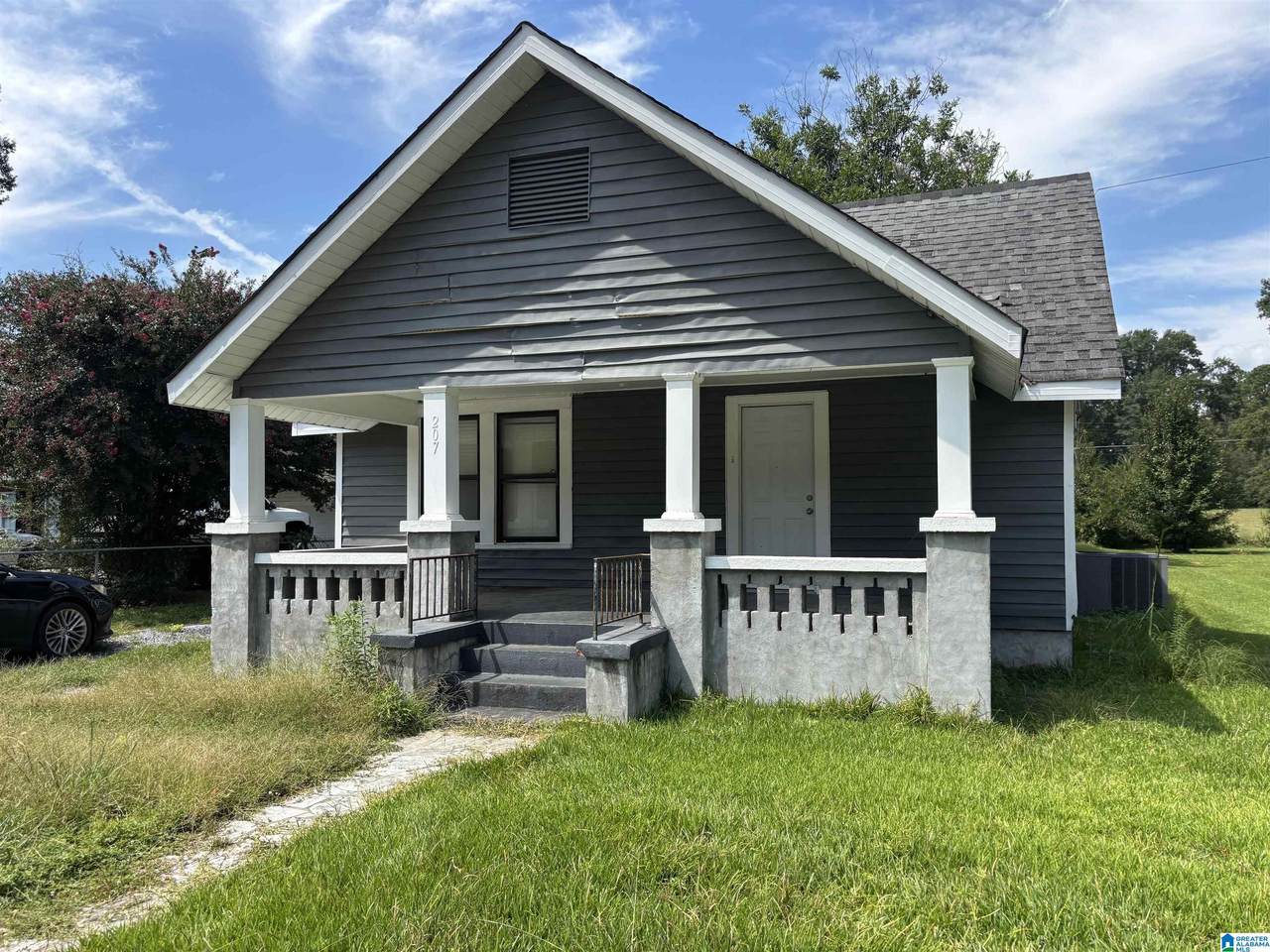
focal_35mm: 26
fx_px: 954
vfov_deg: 53.1
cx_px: 635
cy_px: 476
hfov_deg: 67.3
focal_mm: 5.96
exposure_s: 1/1567
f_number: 1.6
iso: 50
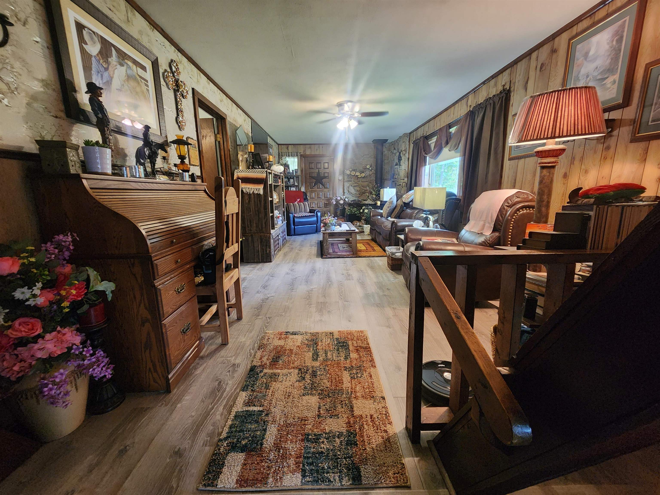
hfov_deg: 106.2
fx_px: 248
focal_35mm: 13
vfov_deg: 89.9
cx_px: 330
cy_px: 248
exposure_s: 1/30
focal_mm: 2.2
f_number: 2.2
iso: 500
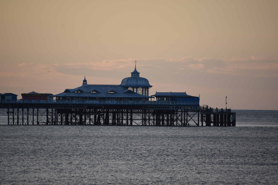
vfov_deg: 3.1
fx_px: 3475
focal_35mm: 450
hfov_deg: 4.6
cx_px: 139
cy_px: 92
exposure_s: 1/250
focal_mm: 300
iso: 200
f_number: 6.3
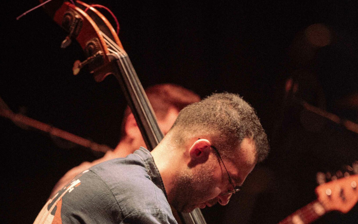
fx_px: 3132
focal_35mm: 321
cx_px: 187
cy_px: 217
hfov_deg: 6.5
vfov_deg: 4.1
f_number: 3.2
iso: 2500
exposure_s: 1/50
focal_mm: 200
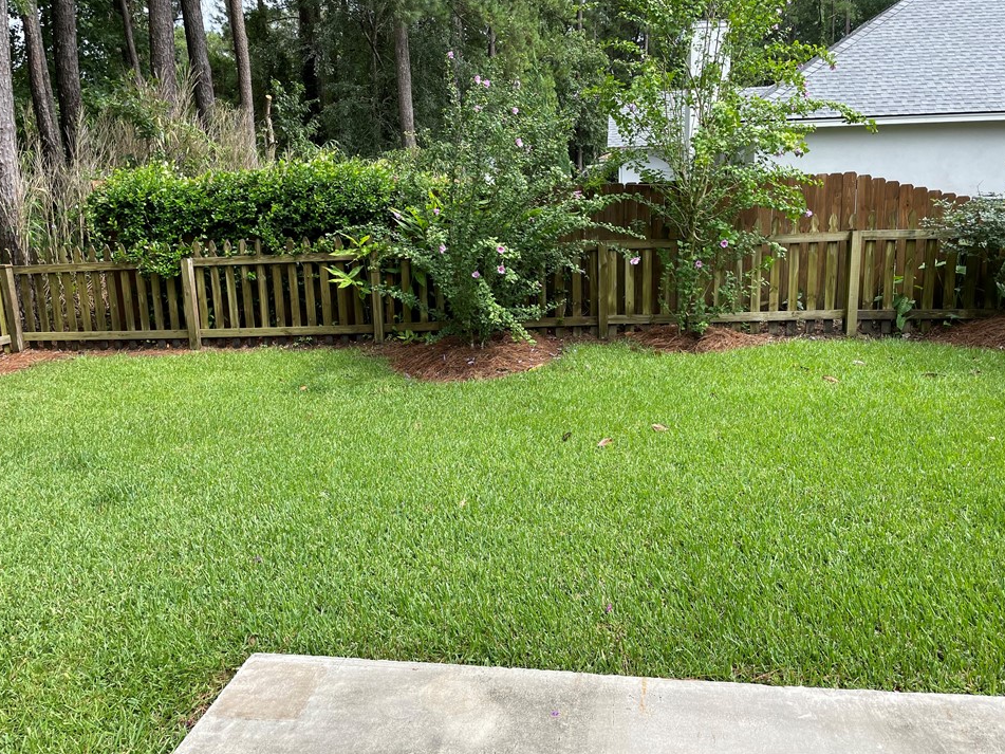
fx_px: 813
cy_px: 349
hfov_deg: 63.4
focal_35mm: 28
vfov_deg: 49.7
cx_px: 513
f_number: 1.6
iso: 32
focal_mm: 4.2
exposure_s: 1/1135
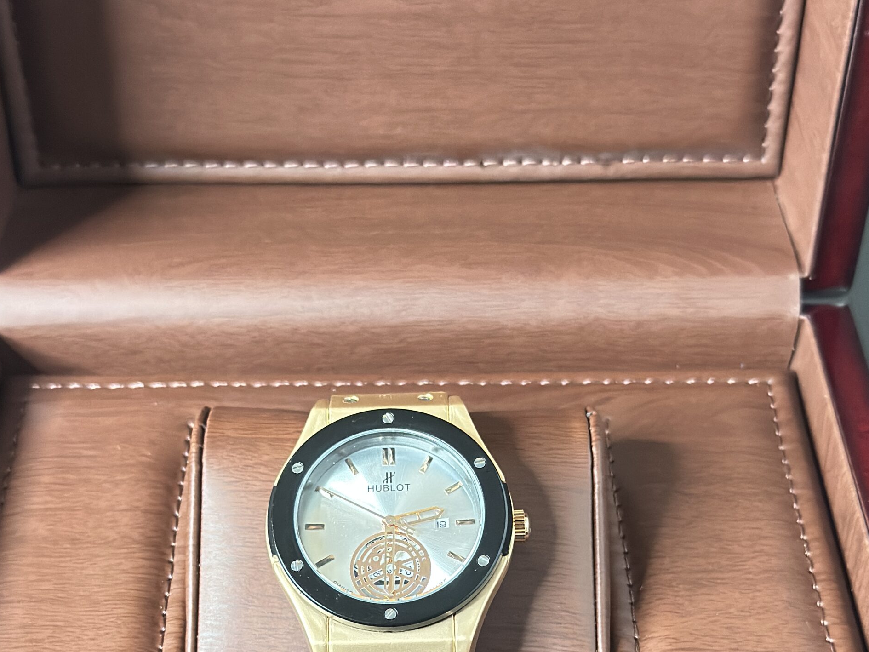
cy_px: 557
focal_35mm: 65
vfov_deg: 22.2
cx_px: 436
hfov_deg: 29.8
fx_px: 1632
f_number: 1.78
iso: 1000
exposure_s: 1/24
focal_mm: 6.86
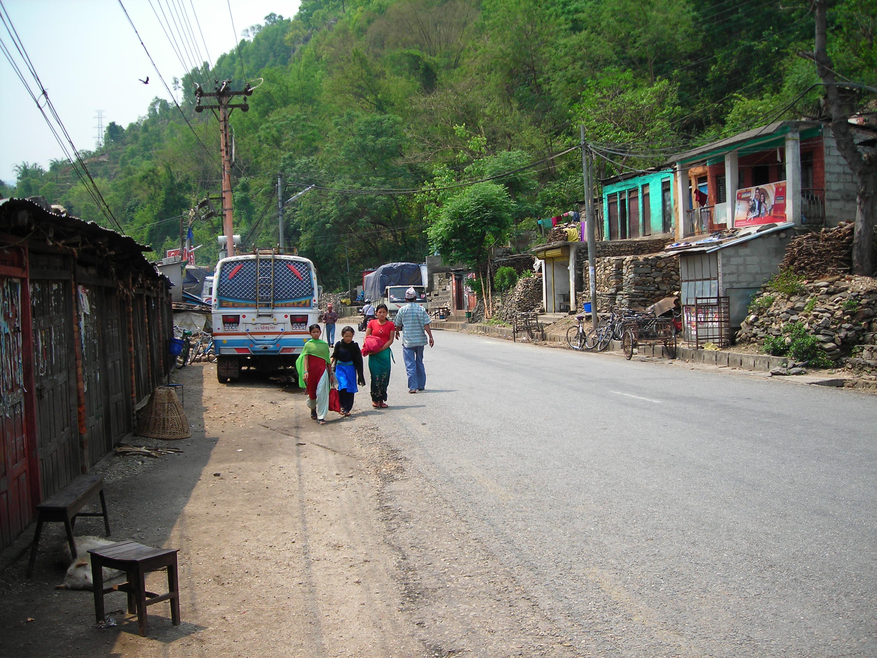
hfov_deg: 49.0
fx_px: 963
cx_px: 438
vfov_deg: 37.7
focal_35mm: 38
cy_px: 329
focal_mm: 6.3
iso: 50
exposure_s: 1/333
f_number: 3.2
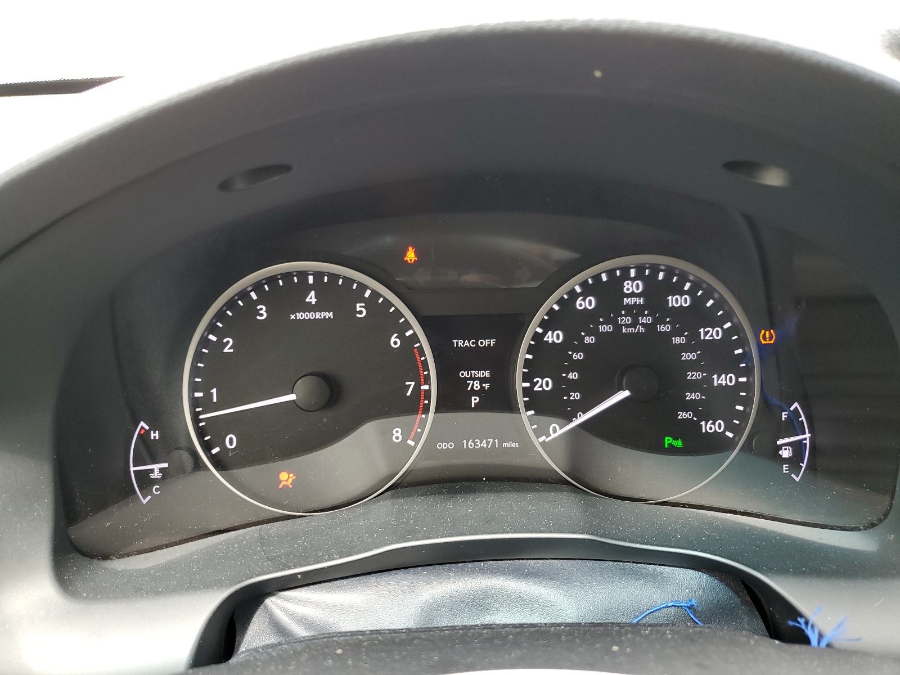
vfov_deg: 53.1
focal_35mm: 26
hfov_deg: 67.3
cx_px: 450
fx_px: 676
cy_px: 338
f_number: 1.5
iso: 58
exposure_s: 1/60.2
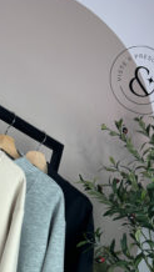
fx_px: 348
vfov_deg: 40.3
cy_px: 233
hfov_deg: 23.4
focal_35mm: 48
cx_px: -16
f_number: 1.8
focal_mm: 6.86
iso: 80
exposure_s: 1/100
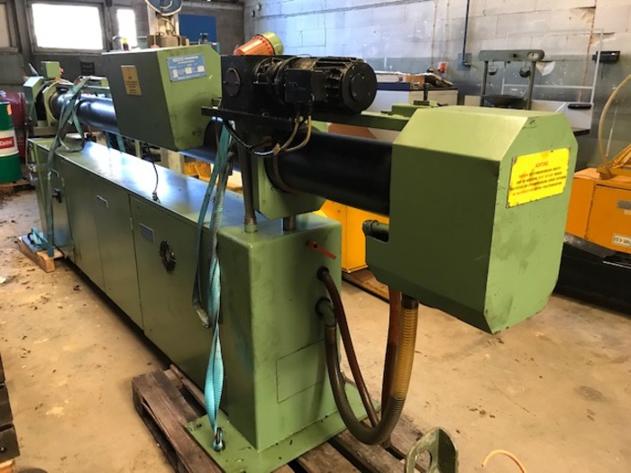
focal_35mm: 28
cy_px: 236
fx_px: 510
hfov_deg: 63.4
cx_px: 316
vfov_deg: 49.7
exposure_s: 1/14
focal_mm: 3.99
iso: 100
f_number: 1.8
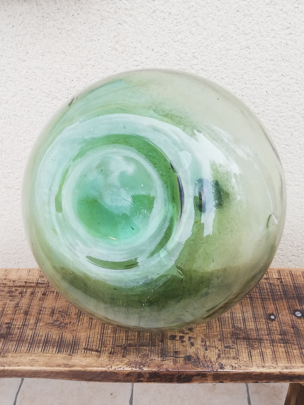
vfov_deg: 47.9
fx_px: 457
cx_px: 152
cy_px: 202
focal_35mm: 39
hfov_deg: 36.8
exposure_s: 1/111
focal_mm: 3.81
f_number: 2.2
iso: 50
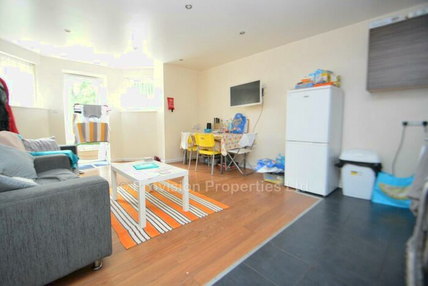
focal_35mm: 15
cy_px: 143
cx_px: 214
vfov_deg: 77.4
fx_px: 178
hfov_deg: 100.3
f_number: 3.5
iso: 3200
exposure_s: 1/30
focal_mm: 10
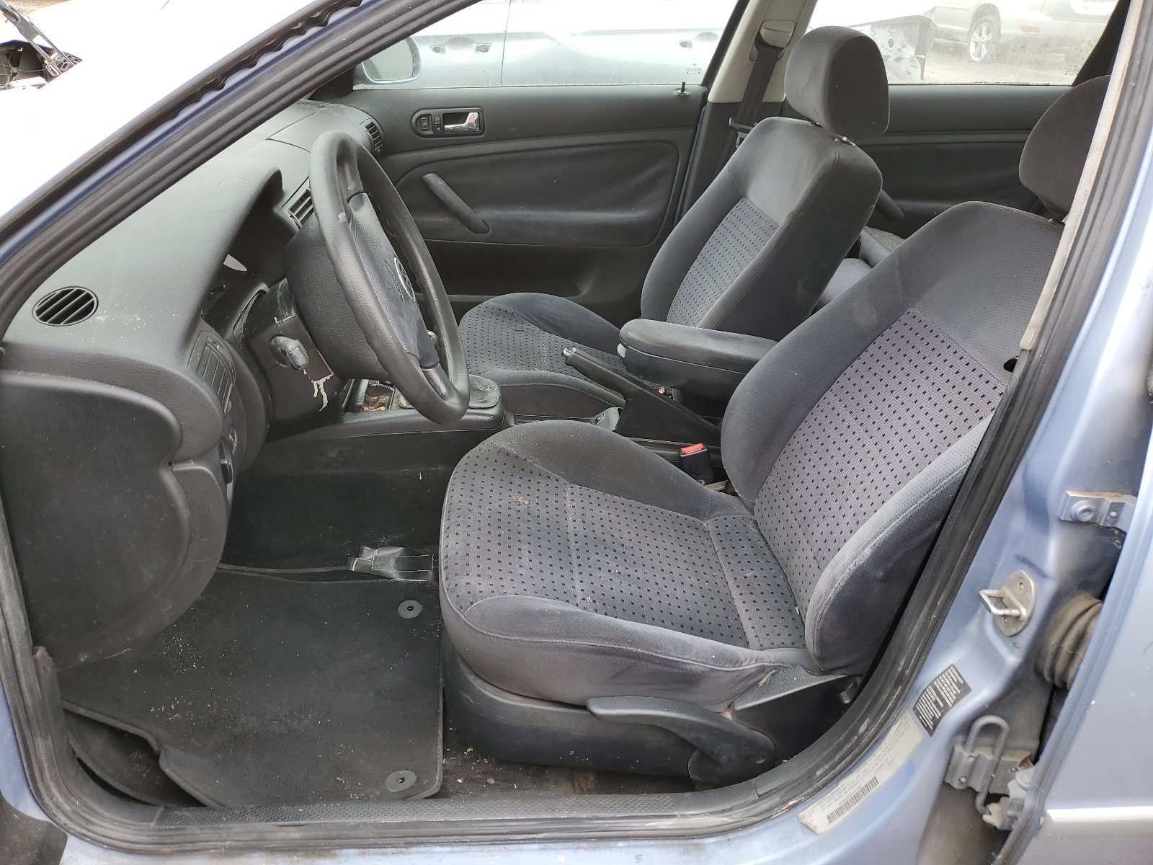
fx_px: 866
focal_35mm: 26
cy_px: 432
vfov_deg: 53.1
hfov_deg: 67.3
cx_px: 576
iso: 50
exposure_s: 1/213
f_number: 1.5
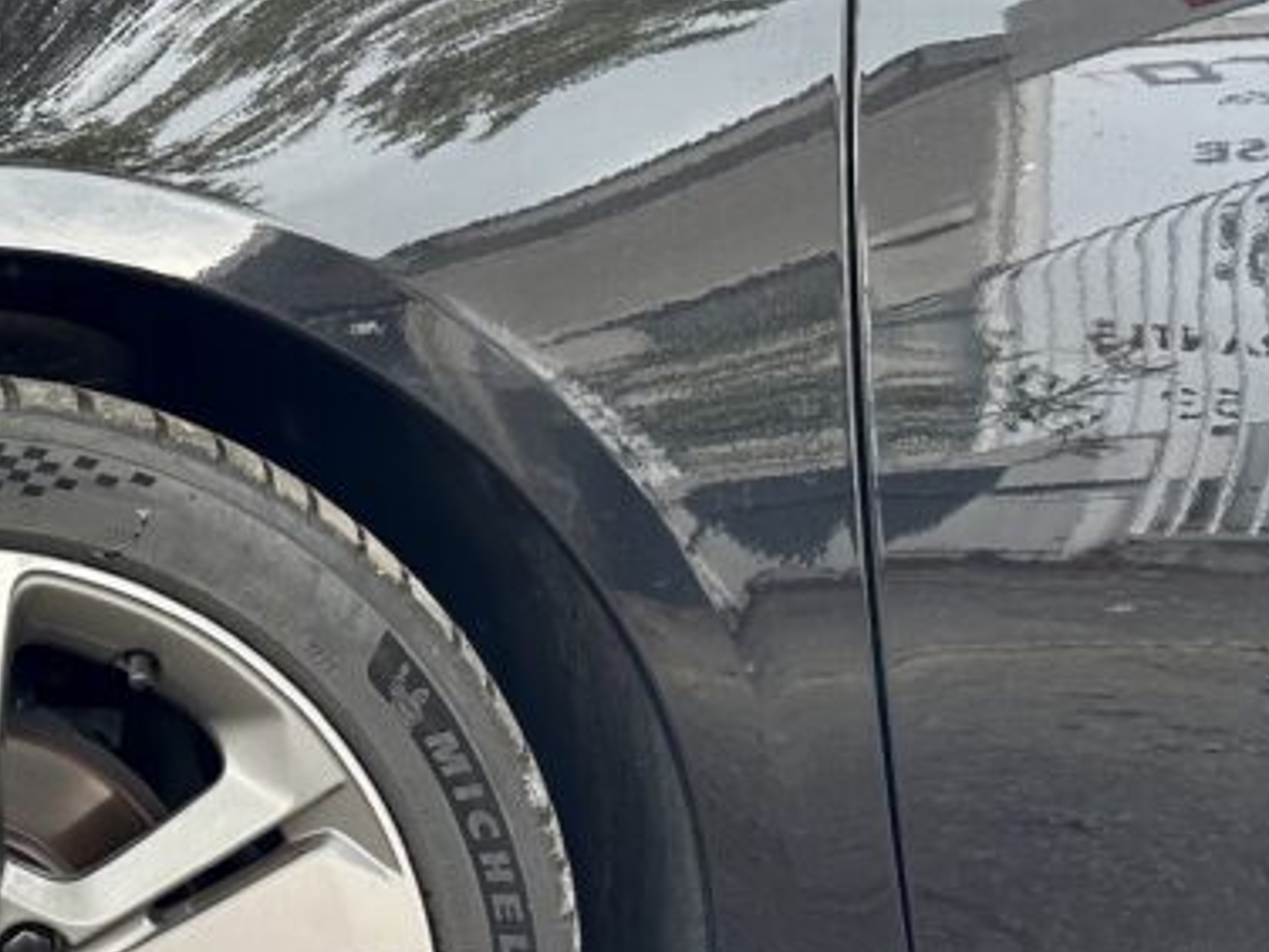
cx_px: -57
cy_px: 739
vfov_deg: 28.1
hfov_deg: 33.6
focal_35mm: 51
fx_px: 1870
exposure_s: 1/60
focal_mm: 6.86
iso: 250
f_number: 1.78
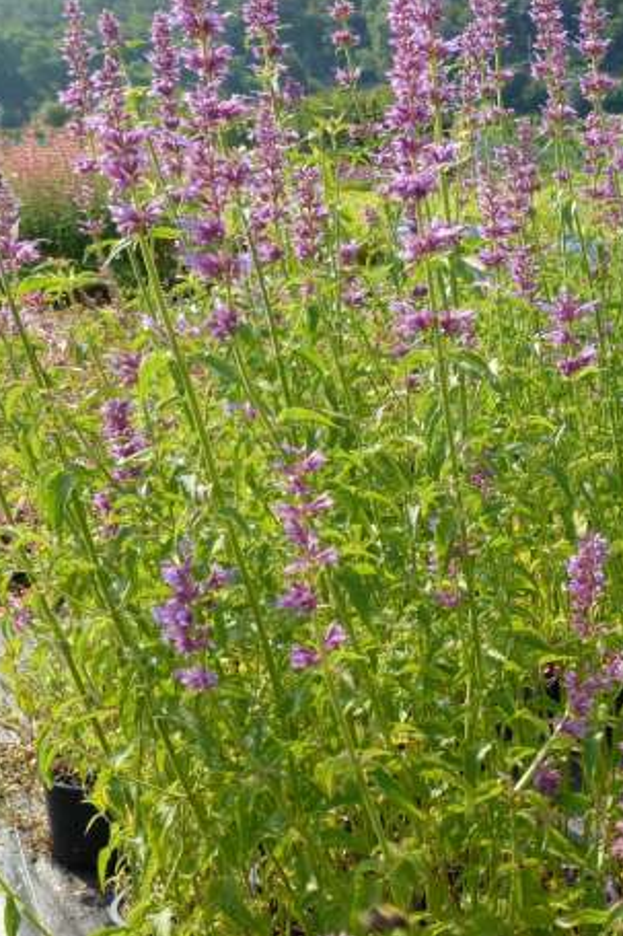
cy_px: 460
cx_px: 625
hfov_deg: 25.2
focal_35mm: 51
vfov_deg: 38.9
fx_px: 1325
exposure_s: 1/320
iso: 100
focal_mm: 6.4
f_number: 4
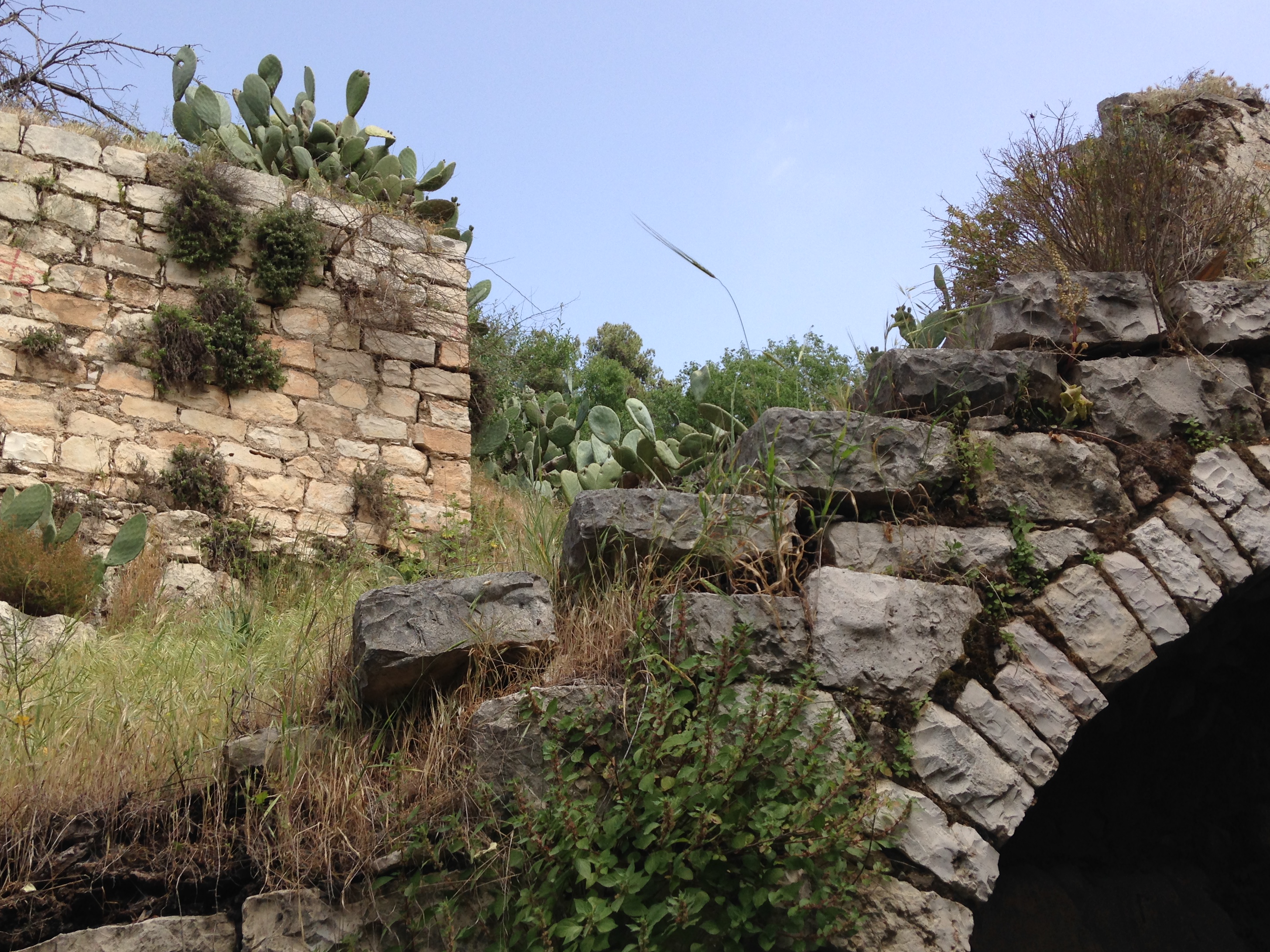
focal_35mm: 37
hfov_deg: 50.1
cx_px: 631
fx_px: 1357
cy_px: 487
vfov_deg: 38.7
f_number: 2.4
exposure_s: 1/874
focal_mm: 4.12
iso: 50
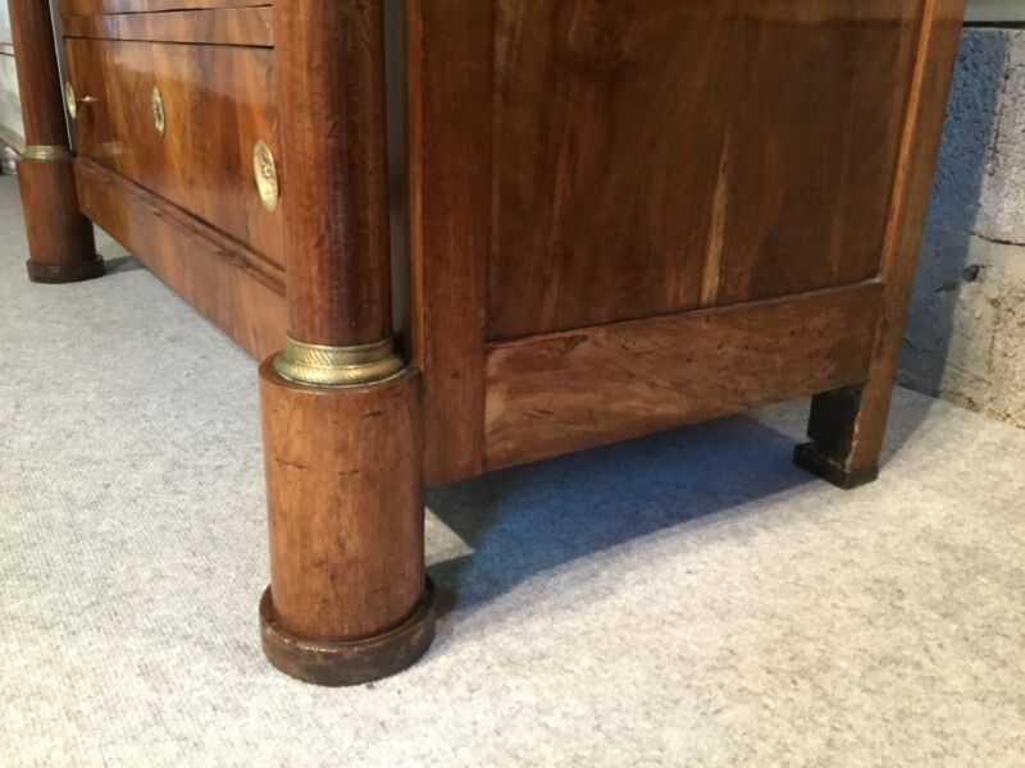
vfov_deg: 45.4
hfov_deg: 58.4
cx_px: 512
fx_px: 918
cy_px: 384
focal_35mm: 31
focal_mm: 3.3
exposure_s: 1/20
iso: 200
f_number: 2.4
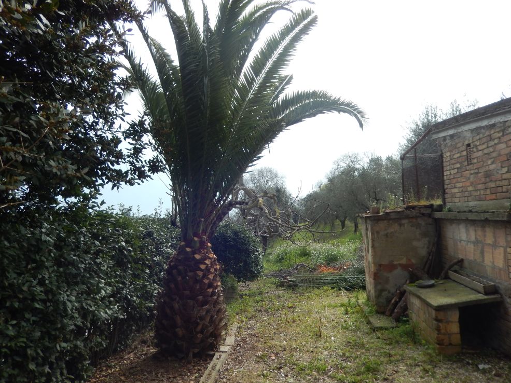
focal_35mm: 26
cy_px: 185
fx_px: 384
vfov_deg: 53.0
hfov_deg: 67.3
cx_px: 257
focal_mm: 4.5
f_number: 3.4
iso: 125
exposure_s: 1/800
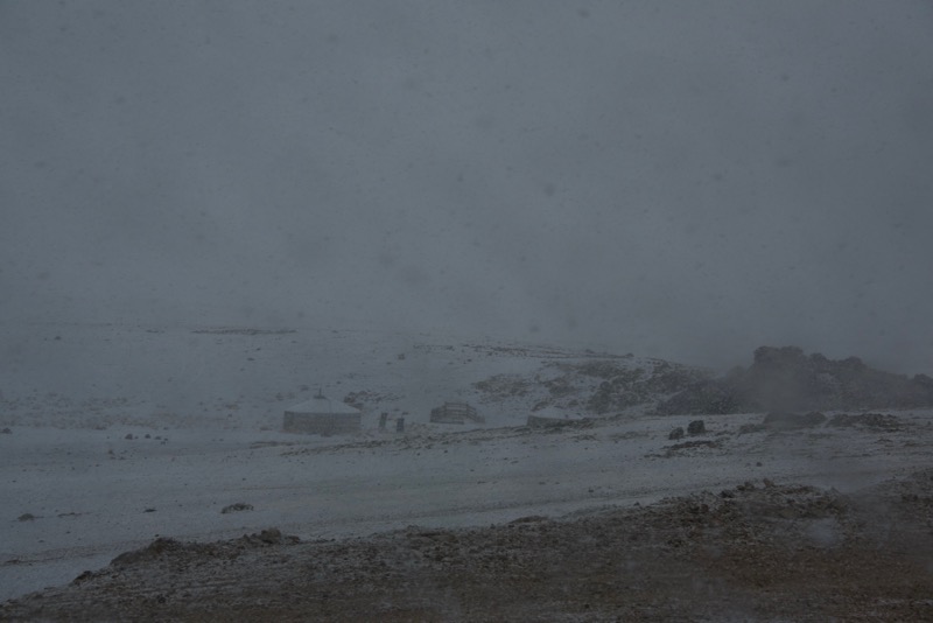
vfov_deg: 11.8
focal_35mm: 116
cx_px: 466
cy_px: 312
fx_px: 3007
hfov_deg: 17.6
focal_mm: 116
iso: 640
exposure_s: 1/1250
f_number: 9
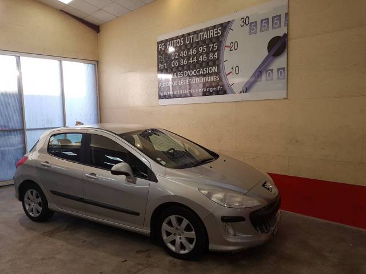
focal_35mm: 26
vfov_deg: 53.1
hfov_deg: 67.3
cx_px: 183
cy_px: 137
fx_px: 275
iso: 64
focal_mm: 4.2
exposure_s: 1/100
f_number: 1.7
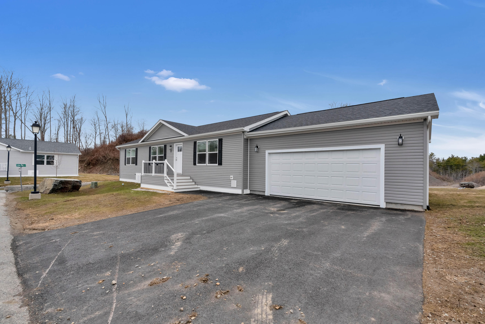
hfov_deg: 96.7
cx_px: 242
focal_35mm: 16
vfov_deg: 73.8
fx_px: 216
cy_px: 162
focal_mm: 16
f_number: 8
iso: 800
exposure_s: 1/750
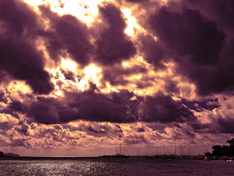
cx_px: 117
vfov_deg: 51.4
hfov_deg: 65.3
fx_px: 183
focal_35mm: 27
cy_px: 88
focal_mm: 3.6
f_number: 1.9
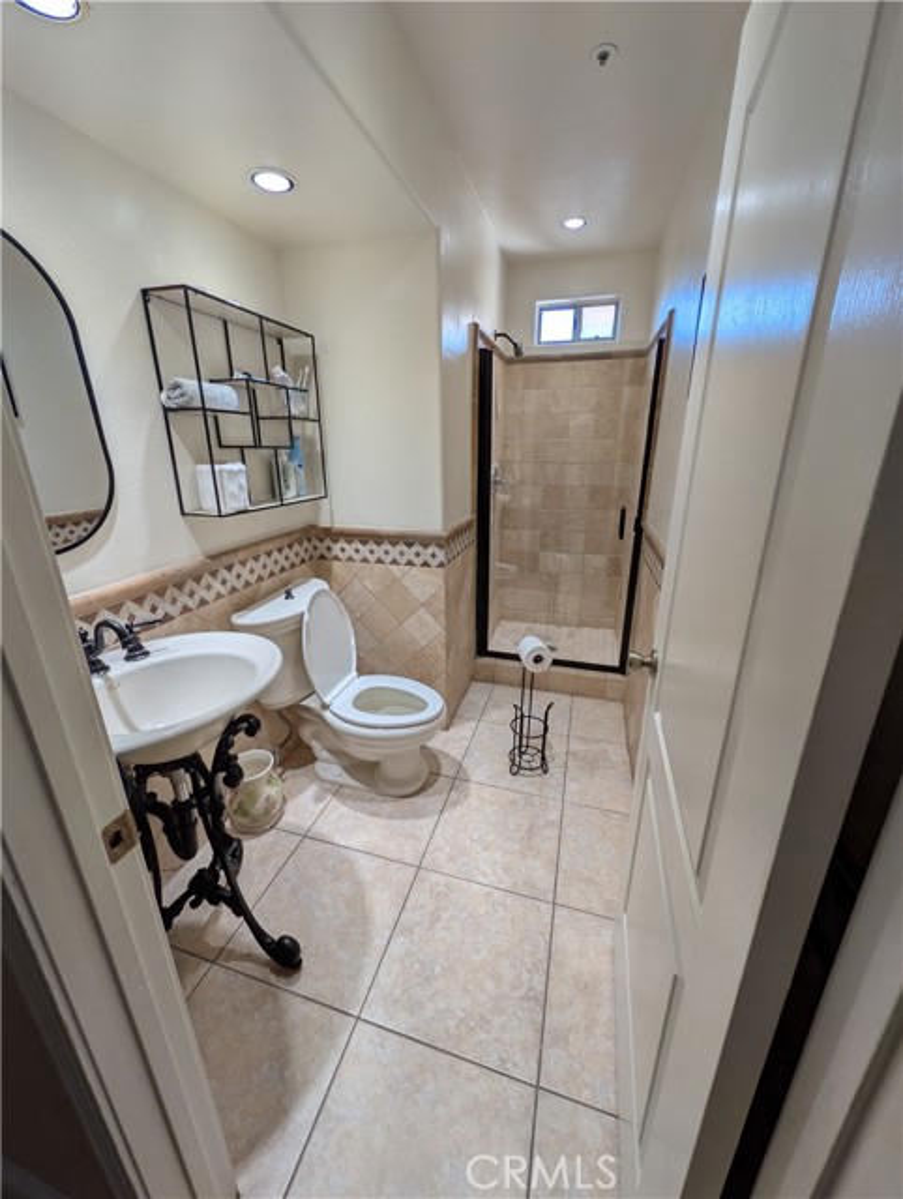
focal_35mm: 12
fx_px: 416
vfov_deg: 110.5
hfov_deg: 94.6
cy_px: 600
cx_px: 452
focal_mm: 2.02
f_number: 1.7
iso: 56
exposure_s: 1/204
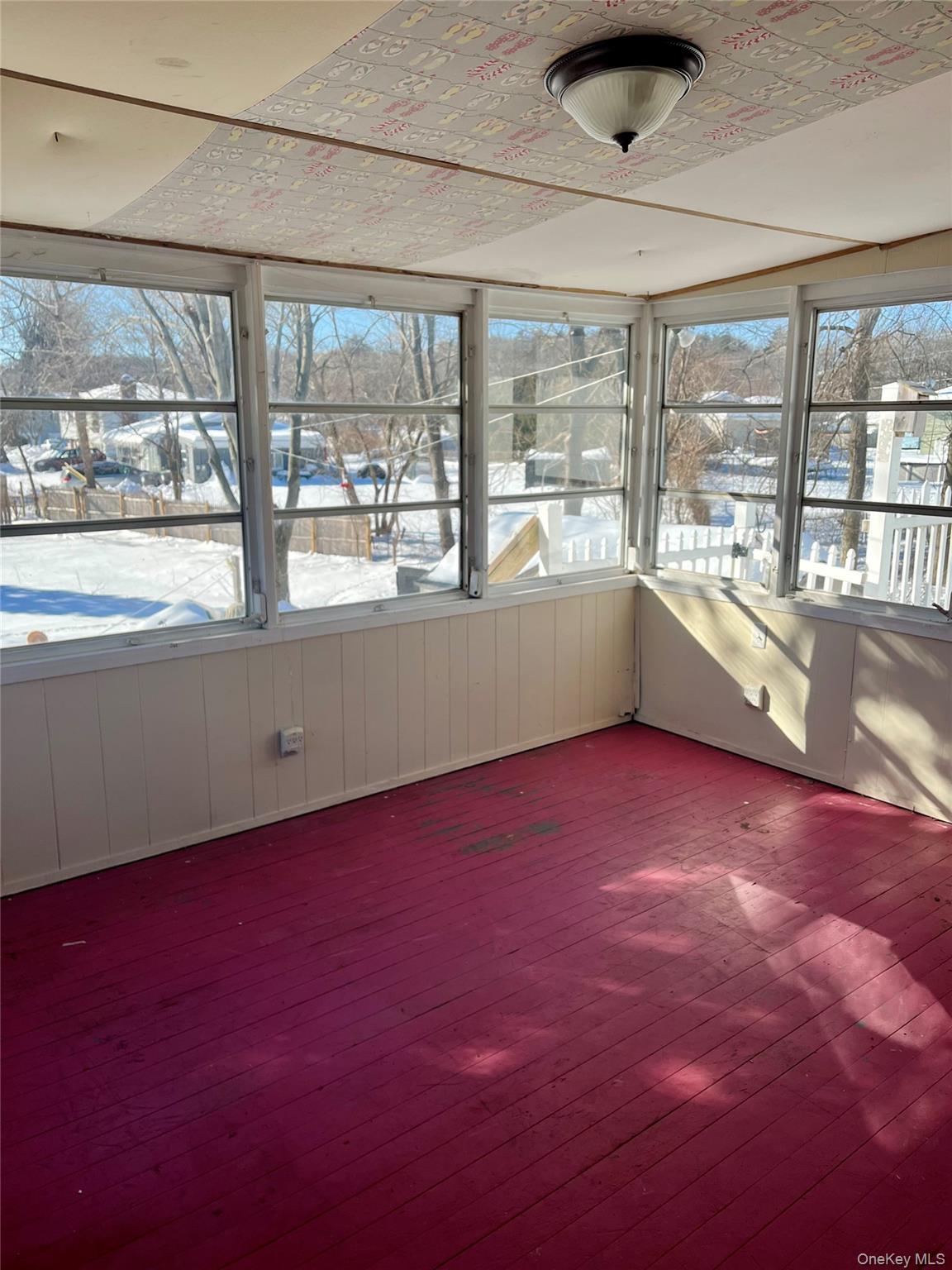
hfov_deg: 53.1
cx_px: 476
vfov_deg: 67.3
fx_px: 953
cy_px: 635
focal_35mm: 26
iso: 50
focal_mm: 5.1
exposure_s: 1/1294
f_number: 1.6
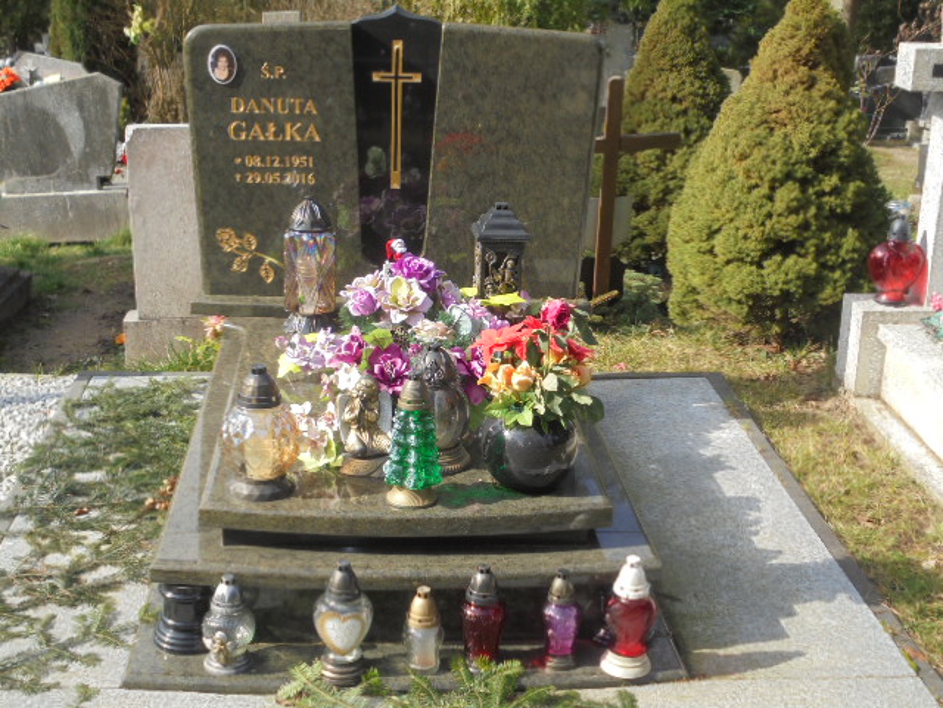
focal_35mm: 49
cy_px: 354
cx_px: 472
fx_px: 1335
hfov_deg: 38.9
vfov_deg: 29.7
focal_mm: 8.9
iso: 100
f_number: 4.8
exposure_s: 1/320
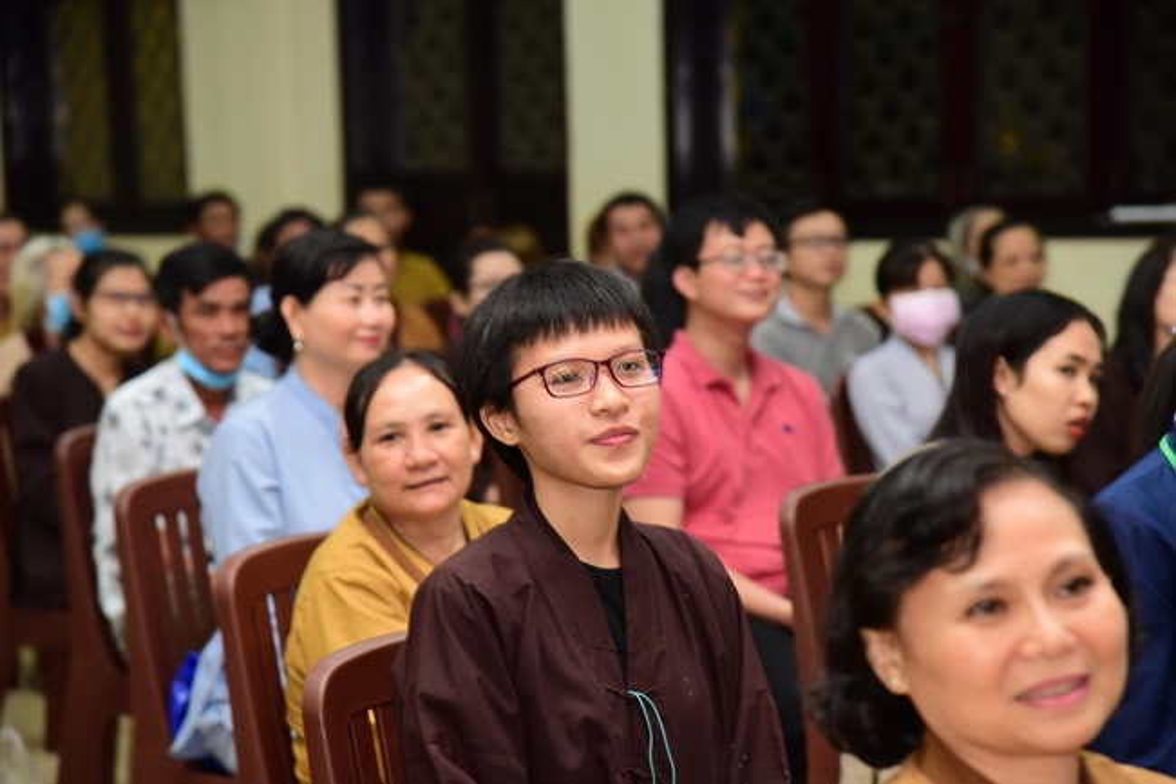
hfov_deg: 17.1
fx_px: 3919
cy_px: 392
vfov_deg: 11.4
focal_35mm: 120
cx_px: 588
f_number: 5
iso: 1250
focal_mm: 120
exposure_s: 1/40
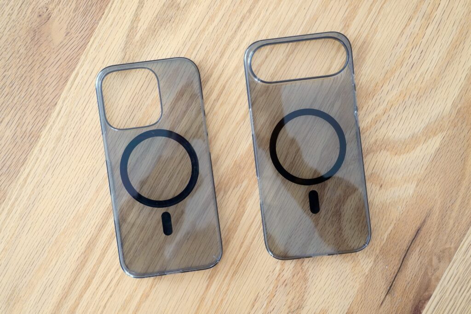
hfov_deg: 37.8
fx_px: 687
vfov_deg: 25.8
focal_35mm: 52
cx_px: 236
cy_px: 157
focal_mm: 35
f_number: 6.3
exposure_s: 1/60
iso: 3200
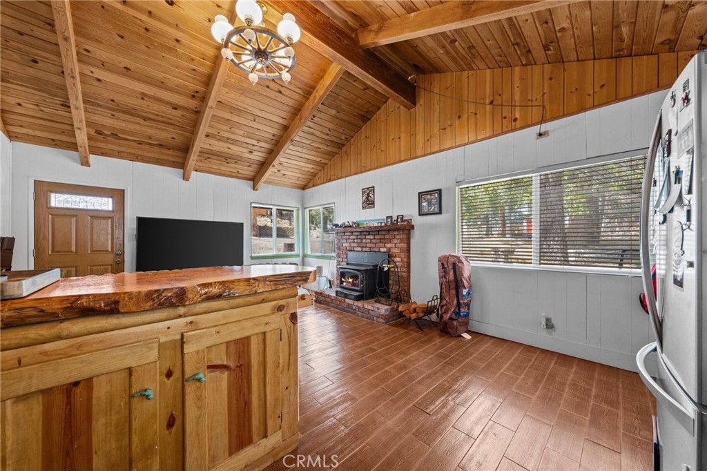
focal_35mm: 12
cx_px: 354
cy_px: 236
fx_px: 236
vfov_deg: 90.0
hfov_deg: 112.6
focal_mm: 12
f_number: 8
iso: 1000
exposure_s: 1/4
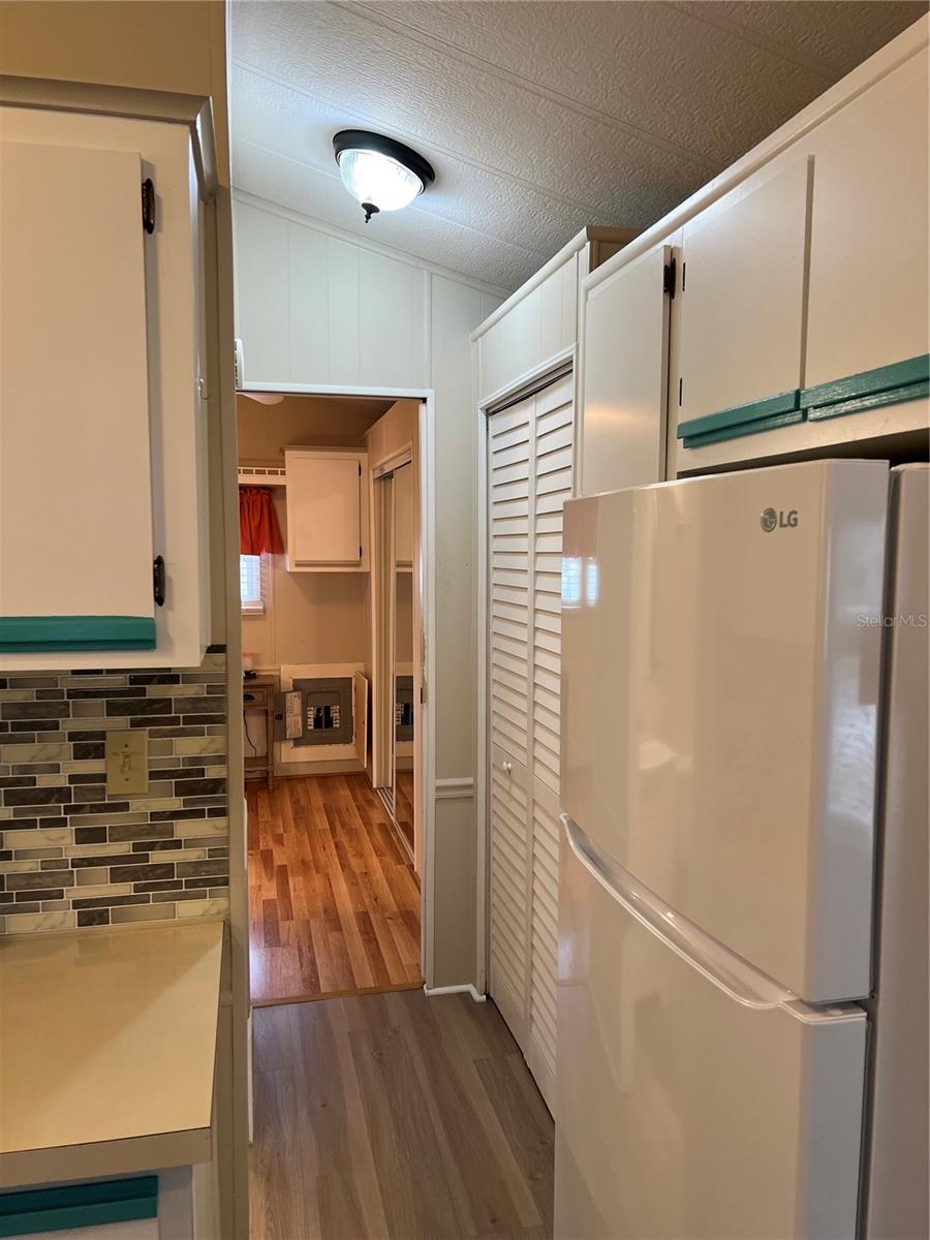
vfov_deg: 67.3
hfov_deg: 53.1
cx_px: 465
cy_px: 620
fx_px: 931
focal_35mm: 26
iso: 100
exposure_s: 1/120
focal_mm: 5.7
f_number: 1.5
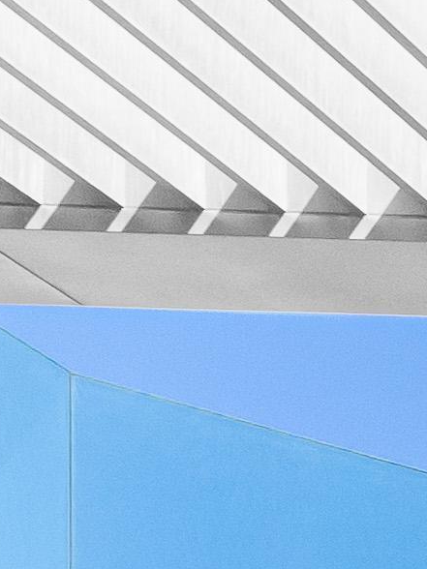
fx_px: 2582
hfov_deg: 5.6
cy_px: 1662
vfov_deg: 9.8
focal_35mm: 157
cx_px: 2364
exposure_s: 1/1000
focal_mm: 16
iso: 1000
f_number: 10
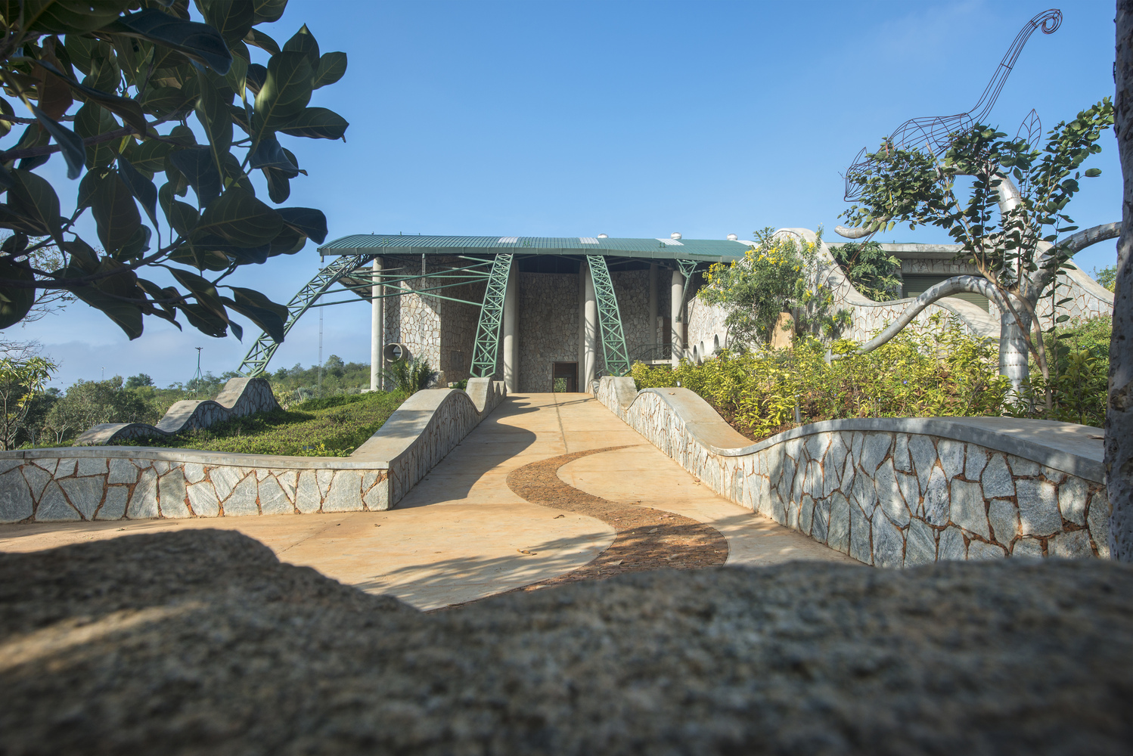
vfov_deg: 57.3
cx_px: 566
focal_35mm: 22
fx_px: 693
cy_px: 378
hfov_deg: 78.6
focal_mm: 22
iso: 160
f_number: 16
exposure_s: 1/100
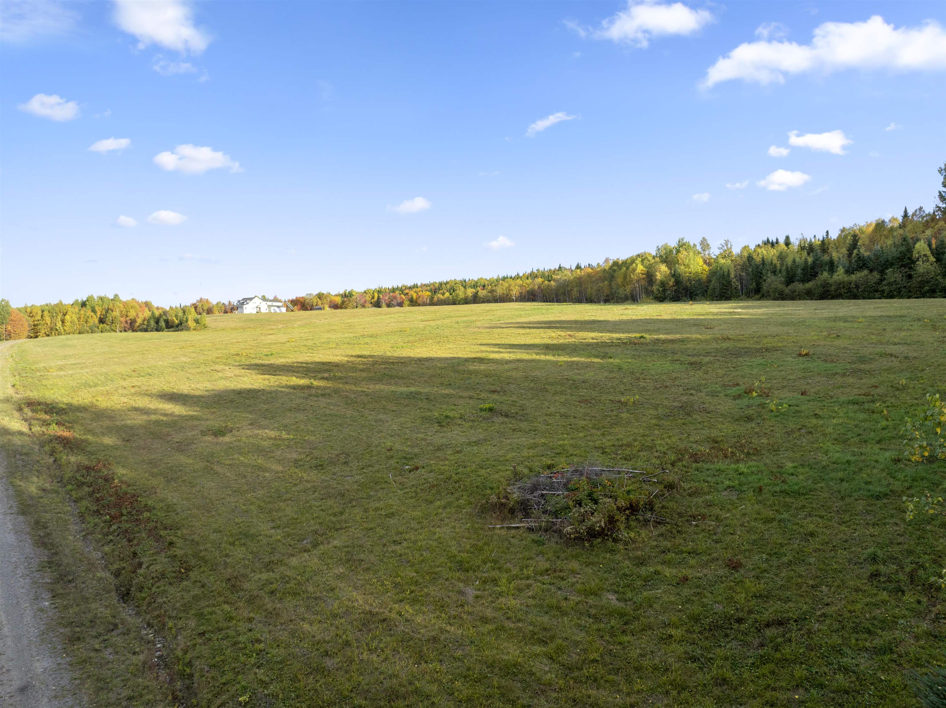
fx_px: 655
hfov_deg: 71.6
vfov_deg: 56.8
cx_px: 473
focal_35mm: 24
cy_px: 354
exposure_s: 1/1250
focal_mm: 12.29
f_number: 2.8
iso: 190
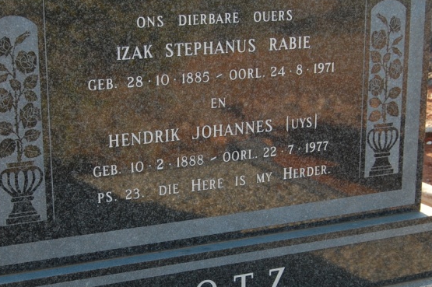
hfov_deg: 28.1
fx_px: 863
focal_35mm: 72
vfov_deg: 18.8
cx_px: 191
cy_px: 196
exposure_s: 1/125
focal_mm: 26
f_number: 5.6
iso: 280
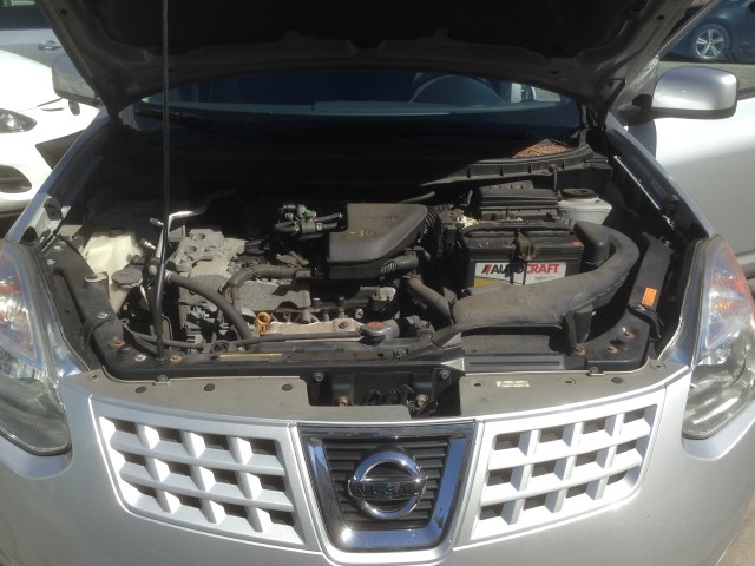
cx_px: 378
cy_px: 283
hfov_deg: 55.4
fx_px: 720
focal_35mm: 33
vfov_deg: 42.9
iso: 50
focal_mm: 4.12
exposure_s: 1/1355
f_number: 2.4
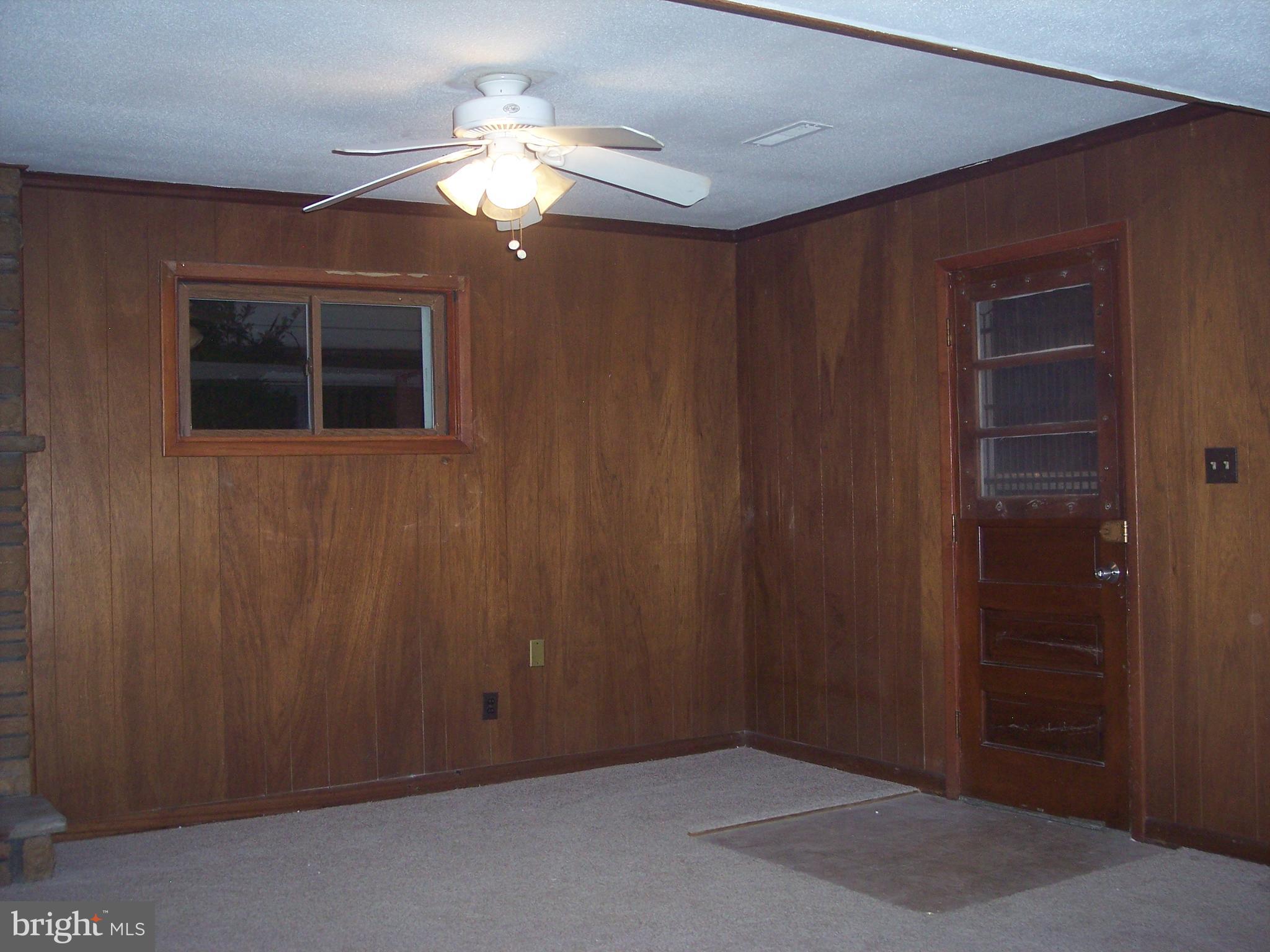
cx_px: 635
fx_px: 1431
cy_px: 476
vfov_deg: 36.8
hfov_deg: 47.9
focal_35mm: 39
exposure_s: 1/60
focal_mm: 8
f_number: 2.8
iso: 140
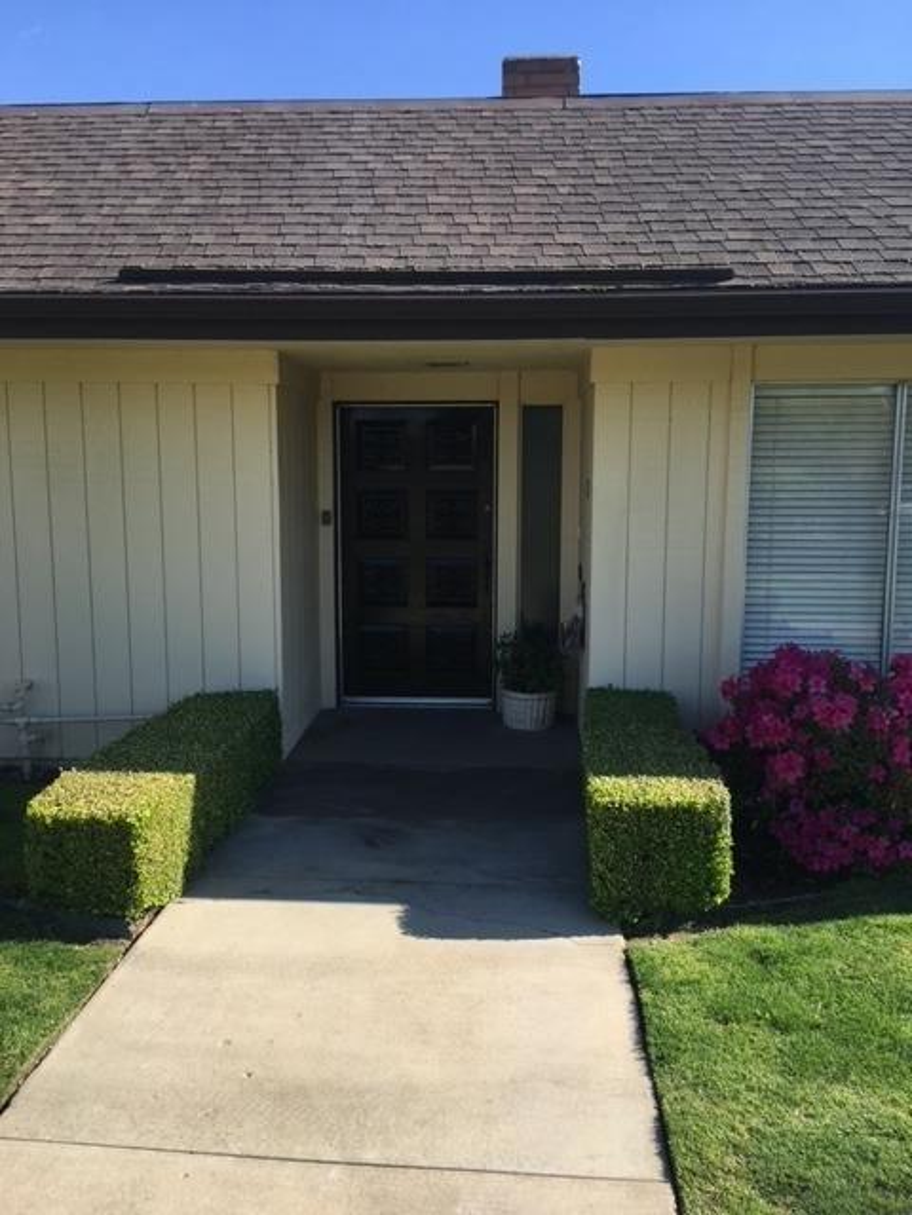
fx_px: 1019
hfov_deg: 48.2
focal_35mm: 29
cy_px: 608
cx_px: 456
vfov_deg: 61.7
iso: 25
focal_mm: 4.15
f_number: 2.2
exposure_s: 1/836
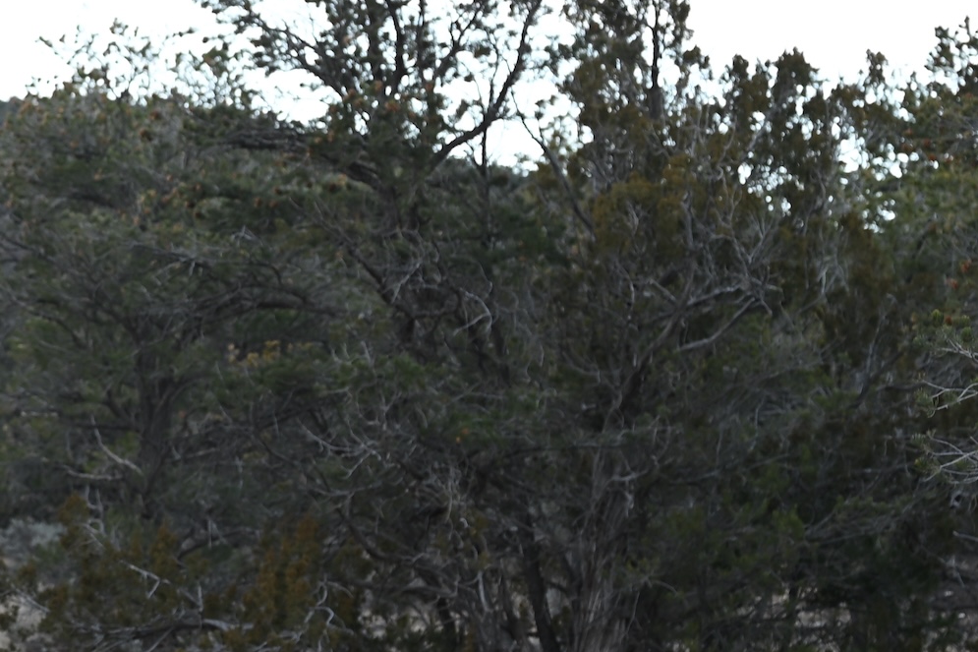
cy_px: 355
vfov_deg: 9.0
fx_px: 4128
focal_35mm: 152
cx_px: -322
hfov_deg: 13.0
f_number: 4
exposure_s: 1/60
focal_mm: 50
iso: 160
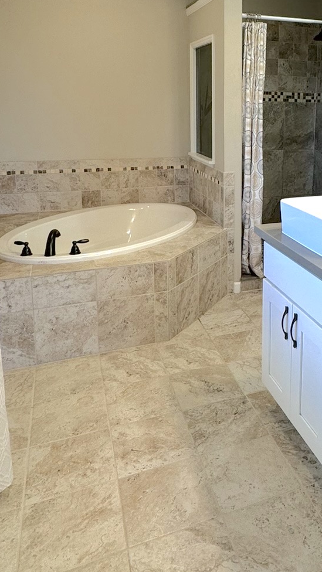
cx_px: 287
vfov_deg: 59.3
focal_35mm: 32
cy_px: 180
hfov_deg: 34.7
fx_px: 486
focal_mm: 2.22
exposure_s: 1/120
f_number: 2.2
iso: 100
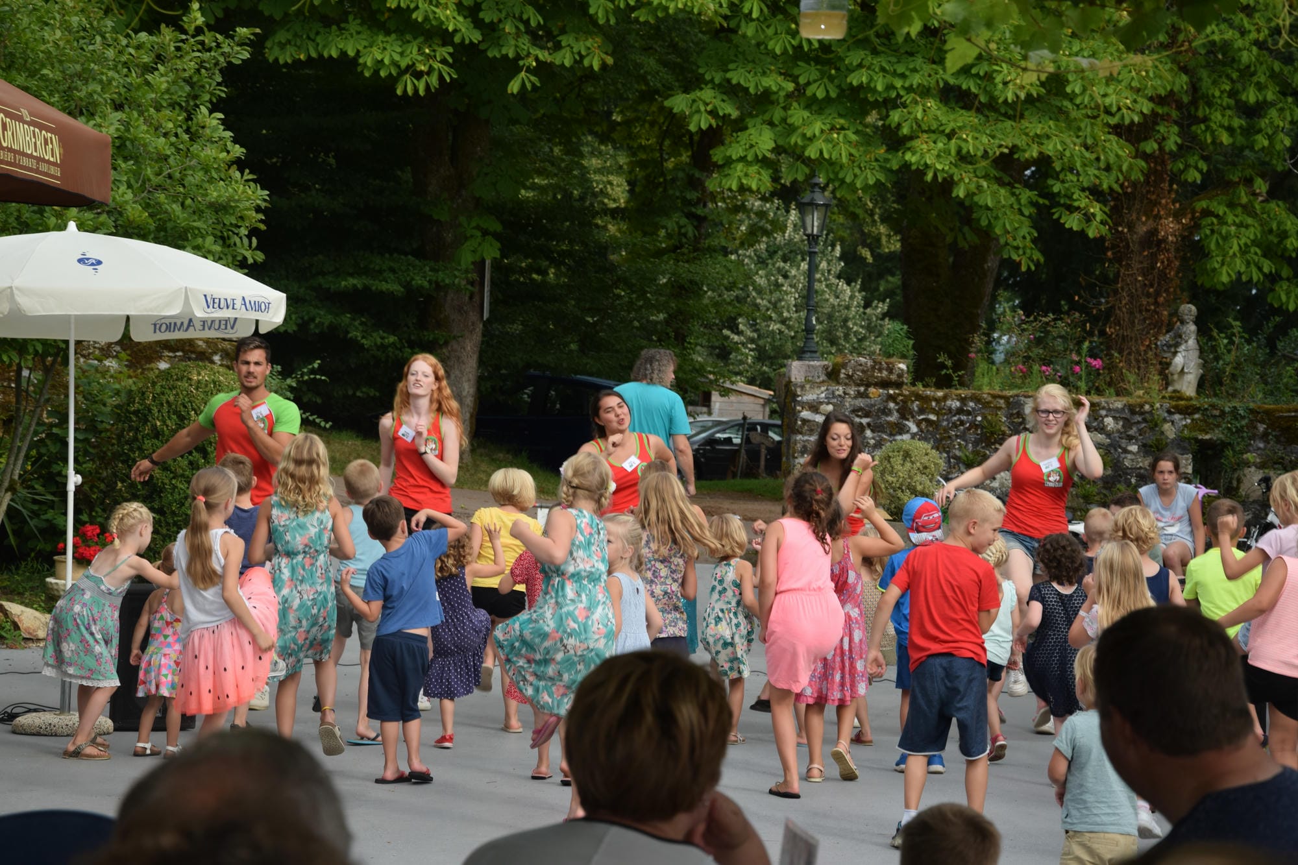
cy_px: 432
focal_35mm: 105
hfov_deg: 19.5
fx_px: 3785
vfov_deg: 13.0
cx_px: 649
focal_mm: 70
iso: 100
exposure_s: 1/200
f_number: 7.1
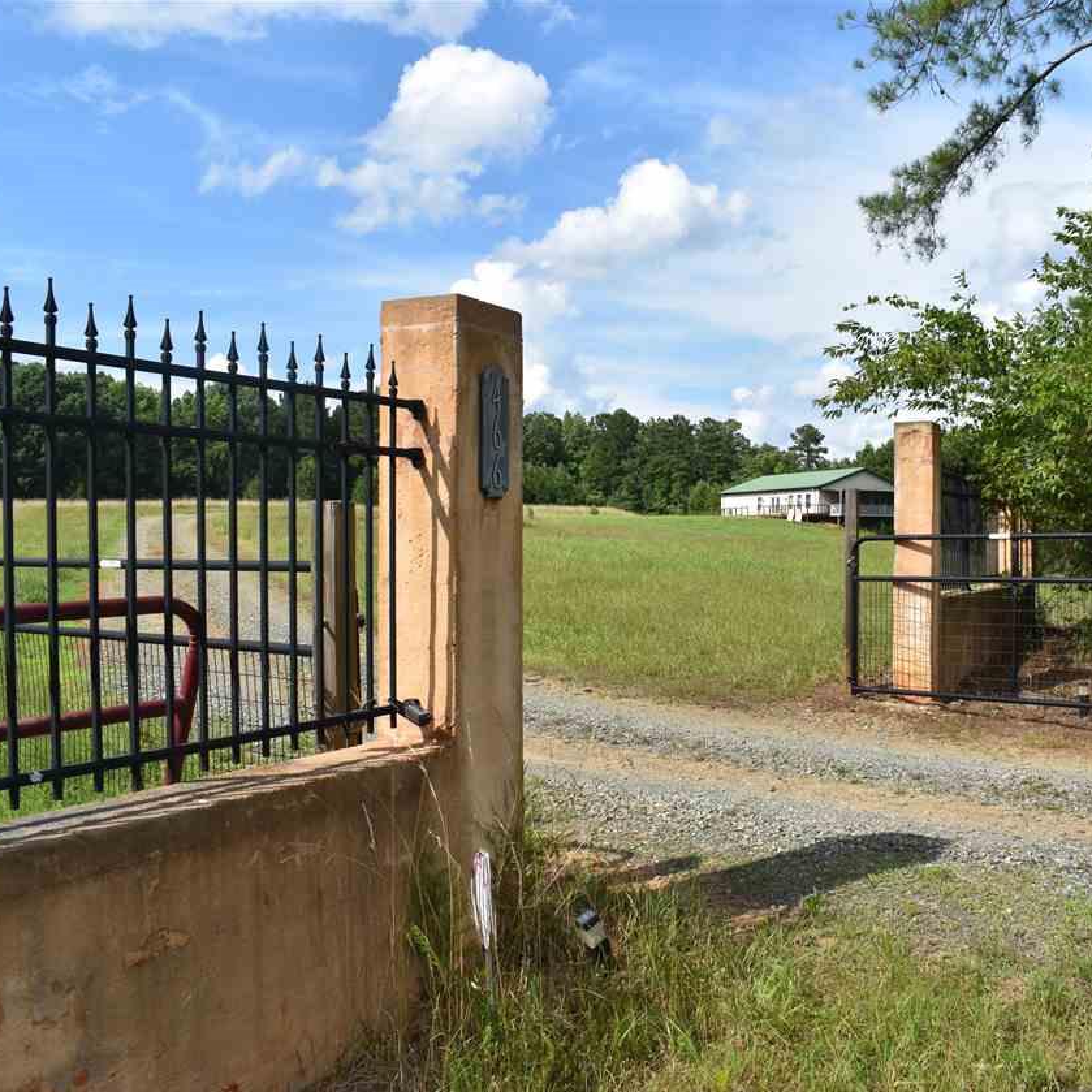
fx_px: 1249
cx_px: 711
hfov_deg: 46.6
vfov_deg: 47.2
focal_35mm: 35
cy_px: 554
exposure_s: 1/200
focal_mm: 18
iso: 100
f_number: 10
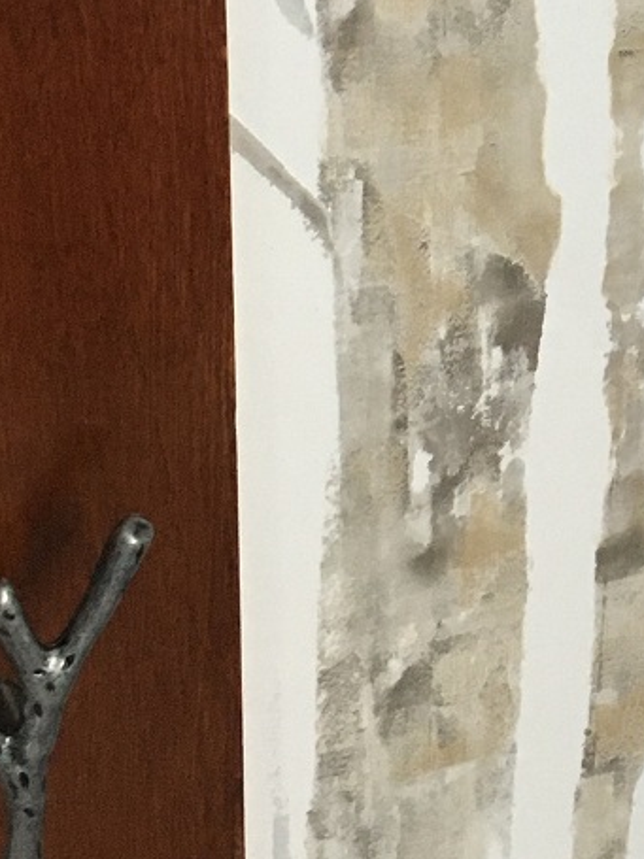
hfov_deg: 14.0
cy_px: 28
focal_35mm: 102
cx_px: 789
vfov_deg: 18.8
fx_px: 2531
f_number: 2.2
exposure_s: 1/30
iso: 160
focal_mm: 4.15
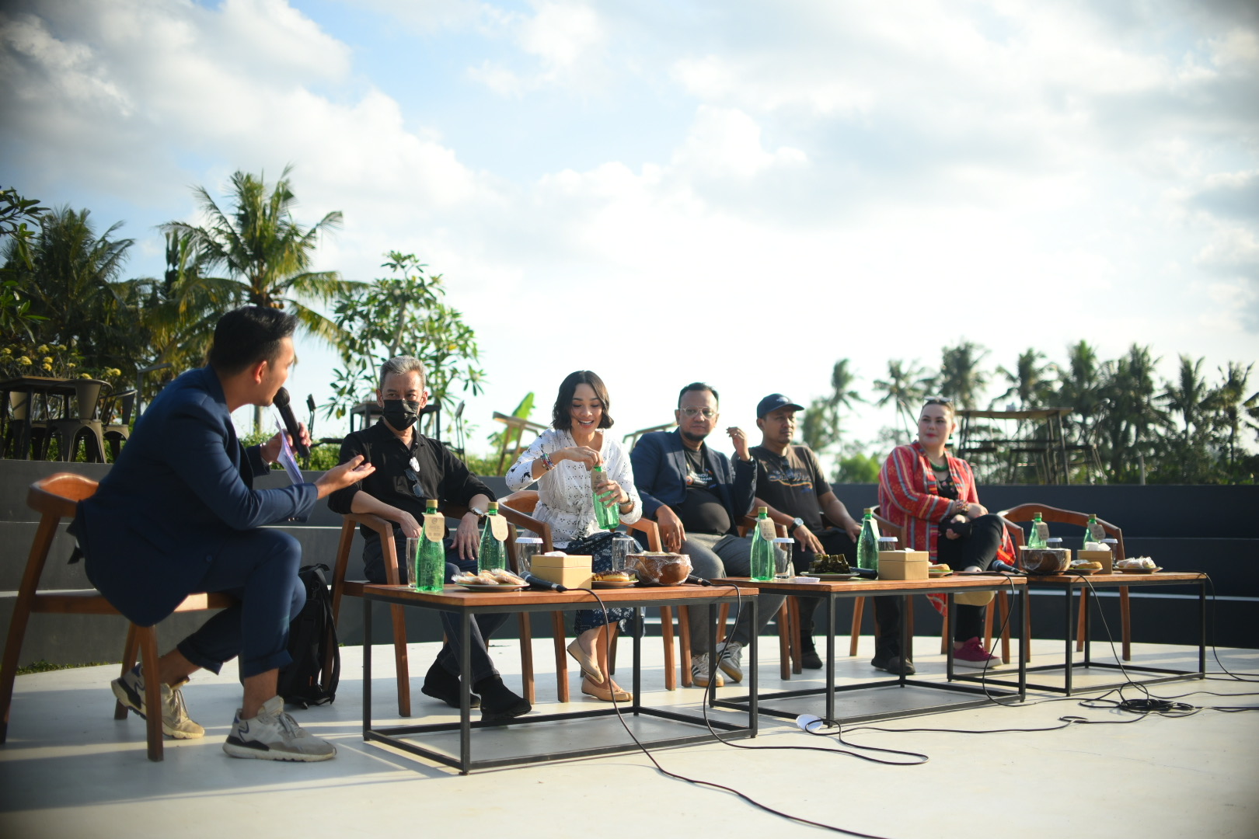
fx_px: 1224
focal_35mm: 35
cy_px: 420
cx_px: 630
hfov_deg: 54.4
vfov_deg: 37.9
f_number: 1.8
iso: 160
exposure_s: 1/2000
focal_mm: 35
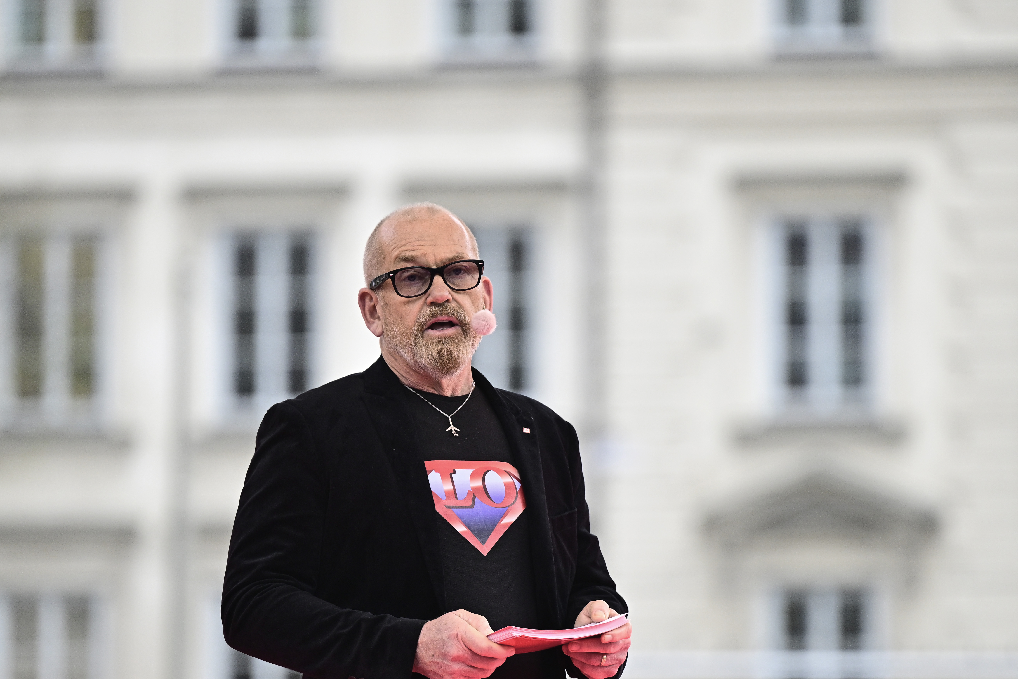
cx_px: 577
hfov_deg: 6.9
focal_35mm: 299
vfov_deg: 4.6
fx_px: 8455
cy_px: 472
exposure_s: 1/1250
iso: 450
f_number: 2.8
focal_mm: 200
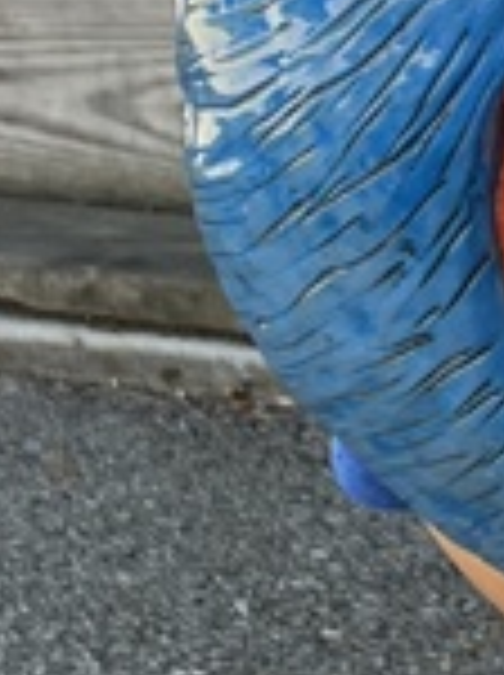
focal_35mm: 178
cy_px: 76
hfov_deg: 8.1
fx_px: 3465
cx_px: 801
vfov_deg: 11.1
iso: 50
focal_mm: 5.7
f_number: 1.5
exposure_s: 1/413
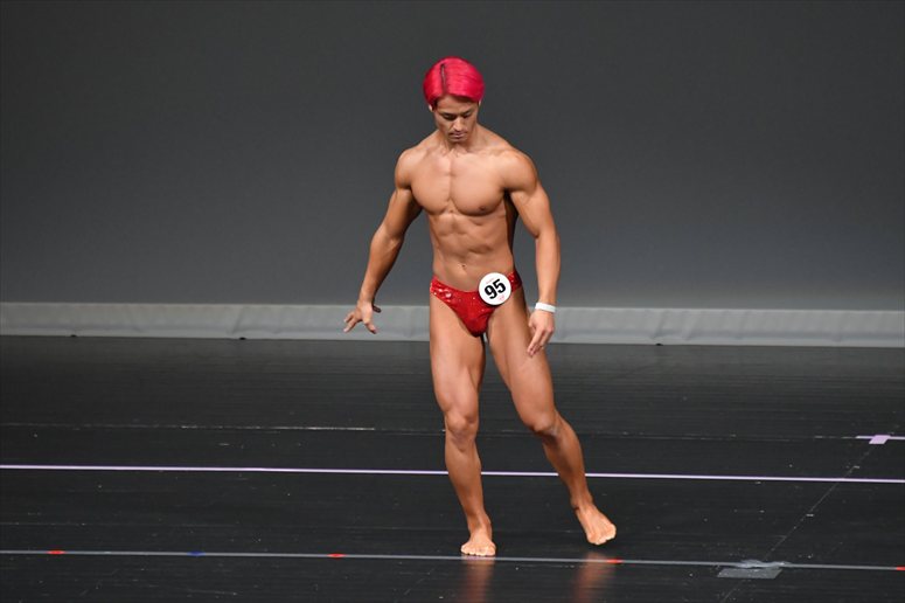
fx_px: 9423
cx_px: 452
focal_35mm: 375
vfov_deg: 3.7
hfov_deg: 5.5
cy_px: 302
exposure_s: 1/400
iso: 4000
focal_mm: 250
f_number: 5.6
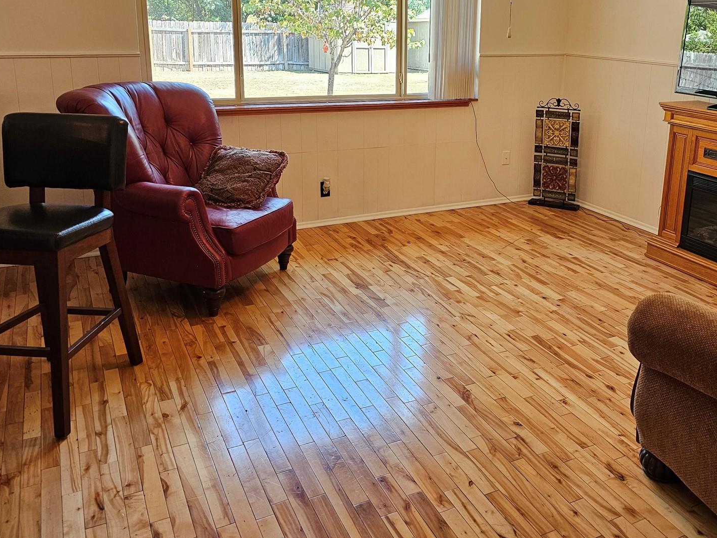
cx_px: 436
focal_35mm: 33
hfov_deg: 54.9
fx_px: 684
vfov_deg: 42.4
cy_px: 183
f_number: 1.7
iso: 160
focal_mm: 6.3
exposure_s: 1/120
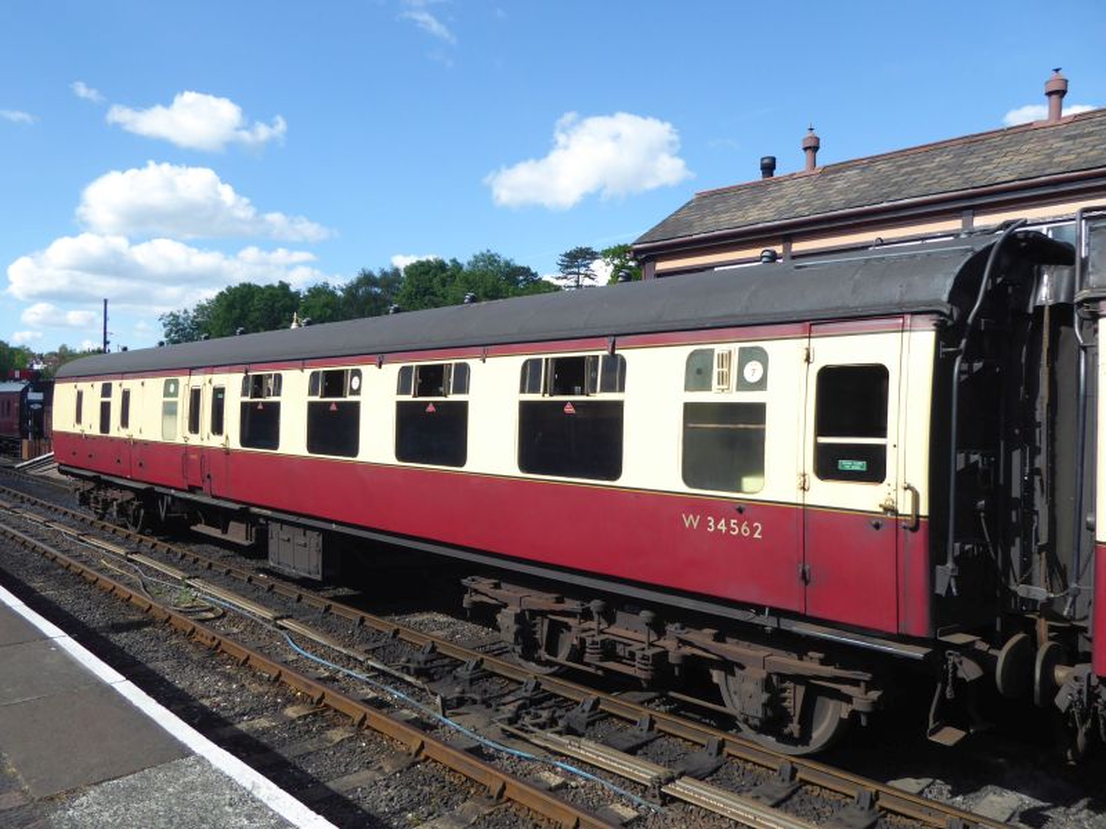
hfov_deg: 71.6
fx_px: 767
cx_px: 553
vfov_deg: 56.8
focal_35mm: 24
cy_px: 414
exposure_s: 1/640
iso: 80
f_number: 3.3
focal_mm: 4.3
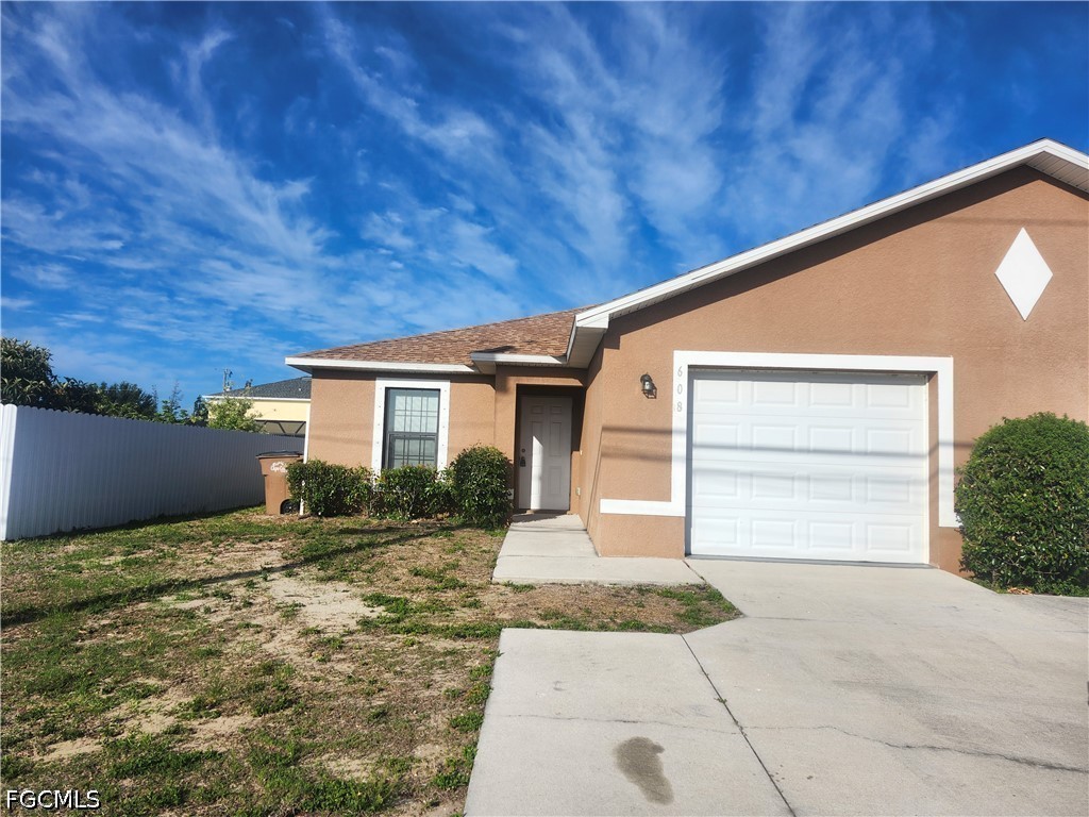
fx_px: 724
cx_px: 544
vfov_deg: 58.9
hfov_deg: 73.9
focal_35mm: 23
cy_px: 408
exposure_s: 1/3194
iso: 25
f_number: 1.8
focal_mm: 5.54
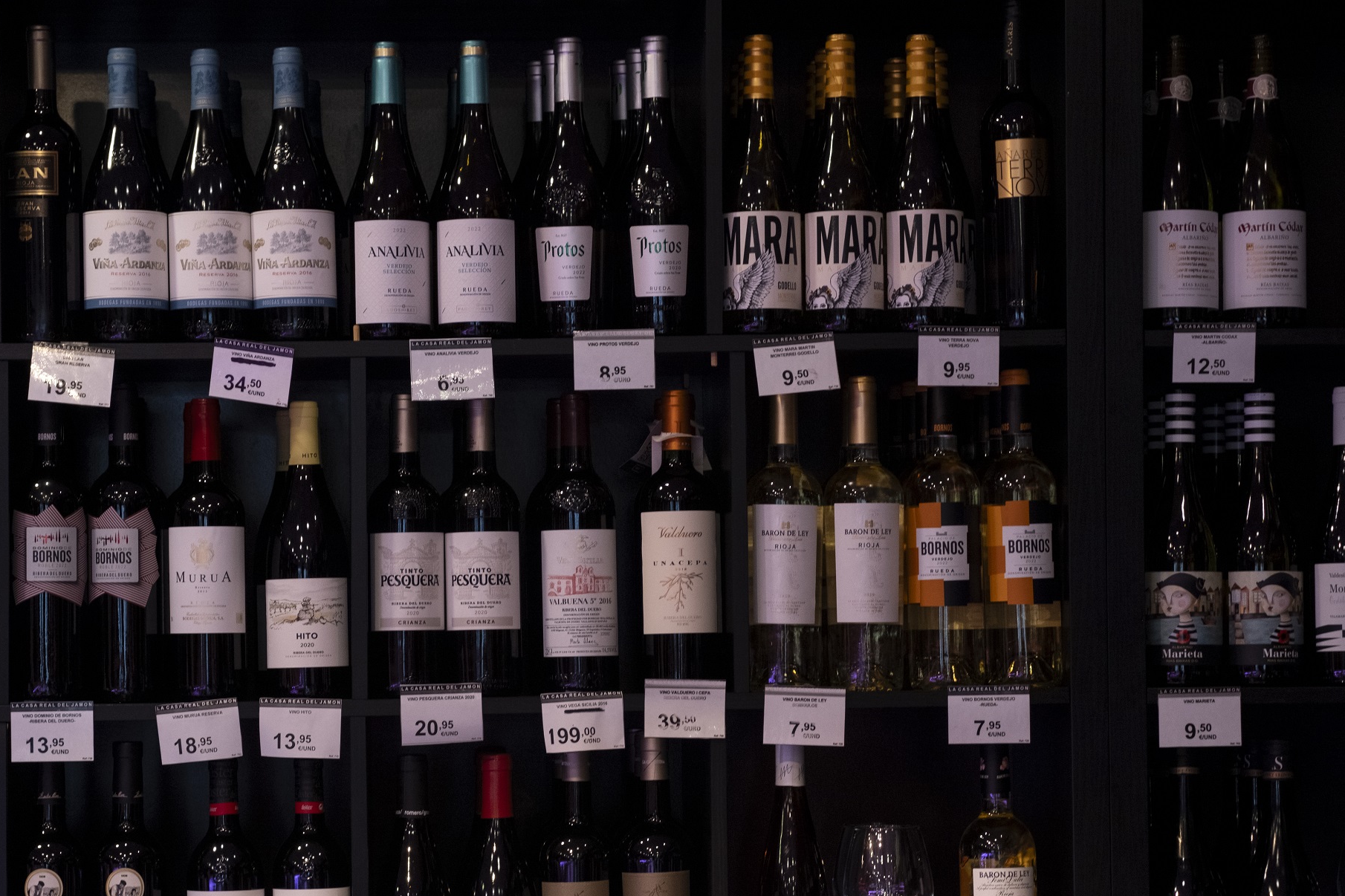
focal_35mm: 116
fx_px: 4333
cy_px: 618
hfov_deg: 17.6
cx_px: 503
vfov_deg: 11.8
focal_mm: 56
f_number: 3.6
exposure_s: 1/80
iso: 640
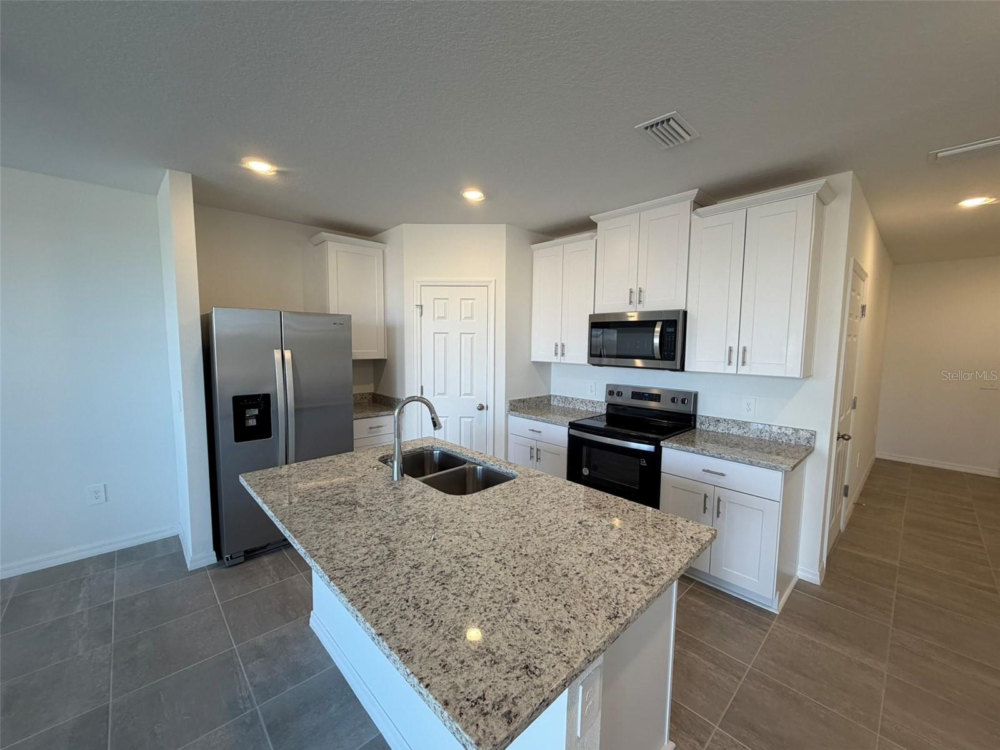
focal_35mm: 14
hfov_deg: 102.1
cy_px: 375
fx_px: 404
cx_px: 500
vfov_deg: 85.7
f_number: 2.2
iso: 160
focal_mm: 2.22
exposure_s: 1/120
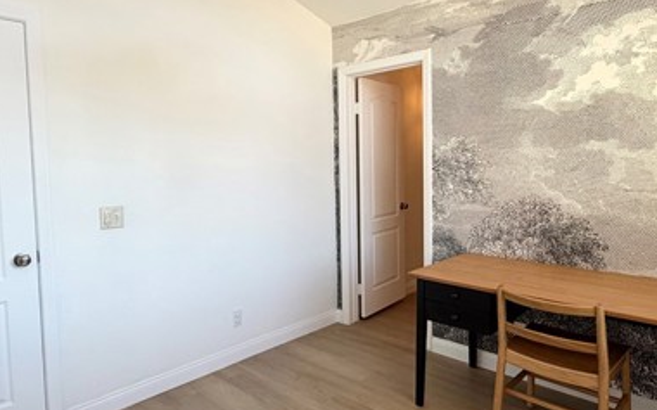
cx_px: 328
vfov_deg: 49.2
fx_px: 447
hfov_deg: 72.6
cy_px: 187
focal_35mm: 25
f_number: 2.2
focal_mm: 2.22
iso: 250
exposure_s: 1/120
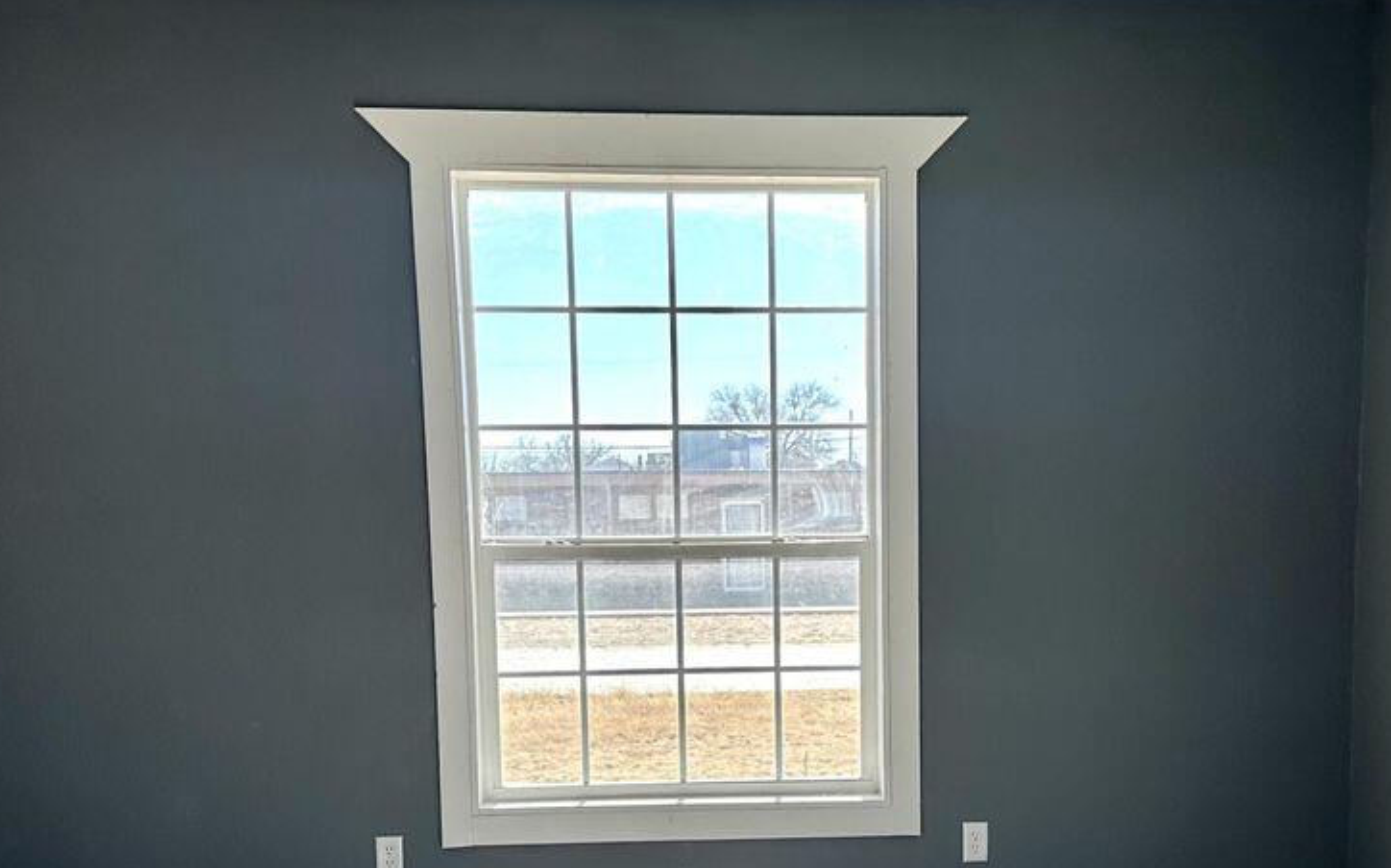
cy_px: 720
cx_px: 791
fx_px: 1819
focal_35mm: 48
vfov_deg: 26.3
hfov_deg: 41.8
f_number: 1.78
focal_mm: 6.86
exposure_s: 1/773
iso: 80
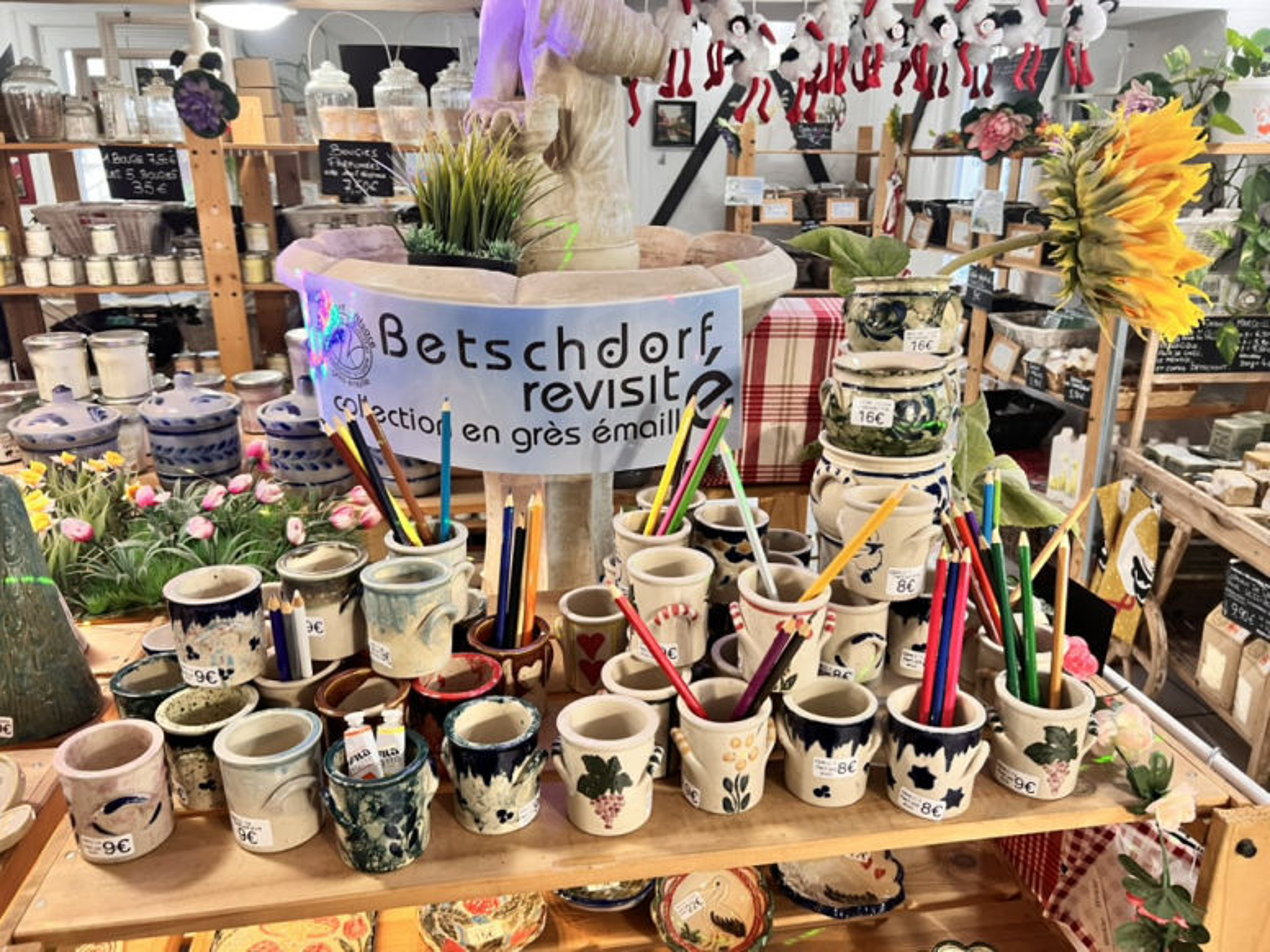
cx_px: 635
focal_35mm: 26
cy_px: 476
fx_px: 954
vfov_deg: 53.1
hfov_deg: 67.3
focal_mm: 5.7
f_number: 1.5
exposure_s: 1/50
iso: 125
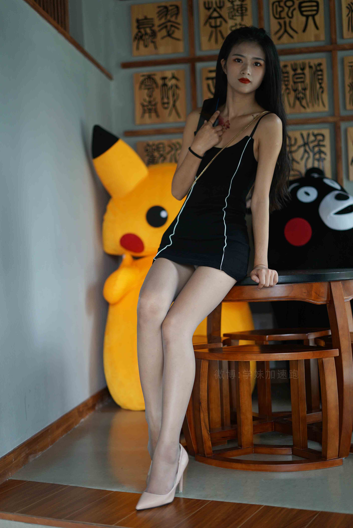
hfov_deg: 27.0
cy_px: 264
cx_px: 176
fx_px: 734
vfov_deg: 39.6
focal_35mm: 50
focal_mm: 50
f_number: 1.8
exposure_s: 1/320
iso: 200
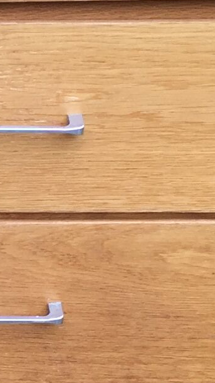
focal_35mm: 167
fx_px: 1695
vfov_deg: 12.9
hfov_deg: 6.8
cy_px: 277
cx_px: -315
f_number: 2.2
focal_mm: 4.15
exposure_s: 1/100
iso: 32
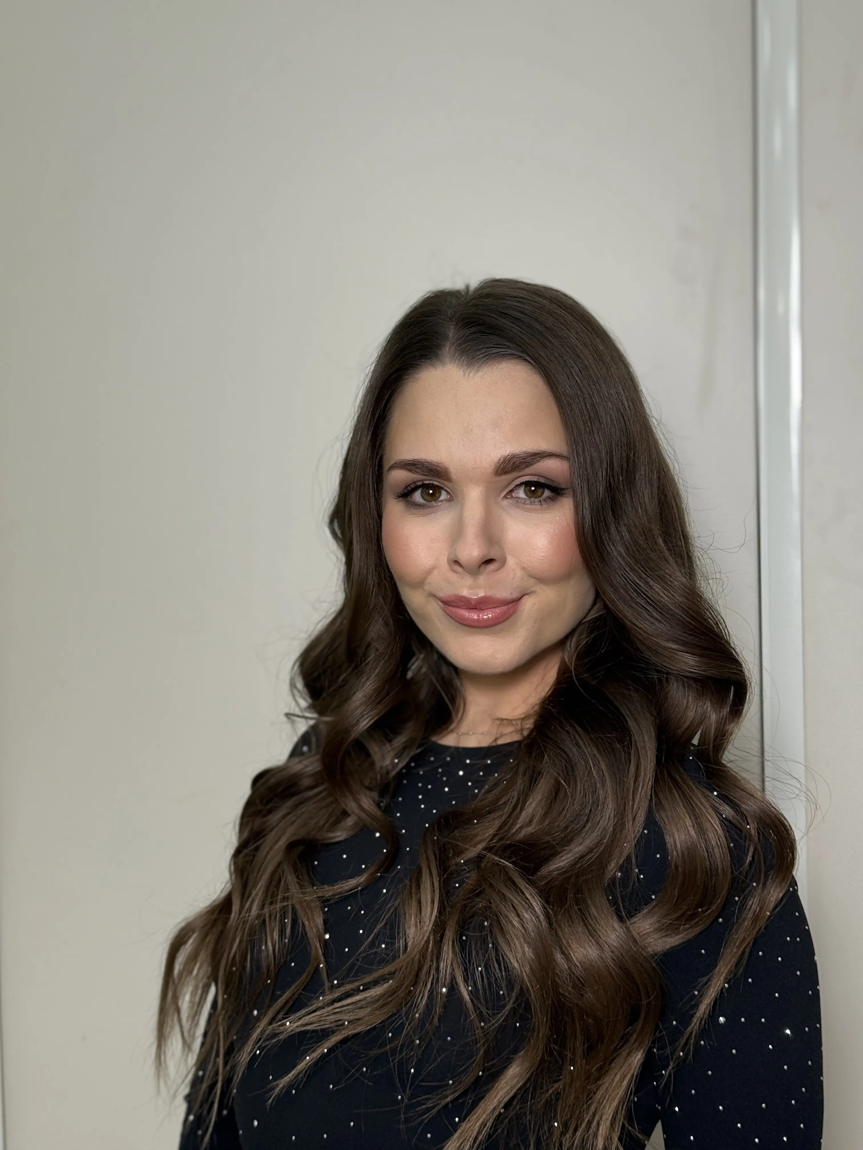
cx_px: 432
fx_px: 1596
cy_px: 575
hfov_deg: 30.3
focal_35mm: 48
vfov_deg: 39.7
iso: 50
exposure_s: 1/141
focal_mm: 6.76
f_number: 1.78
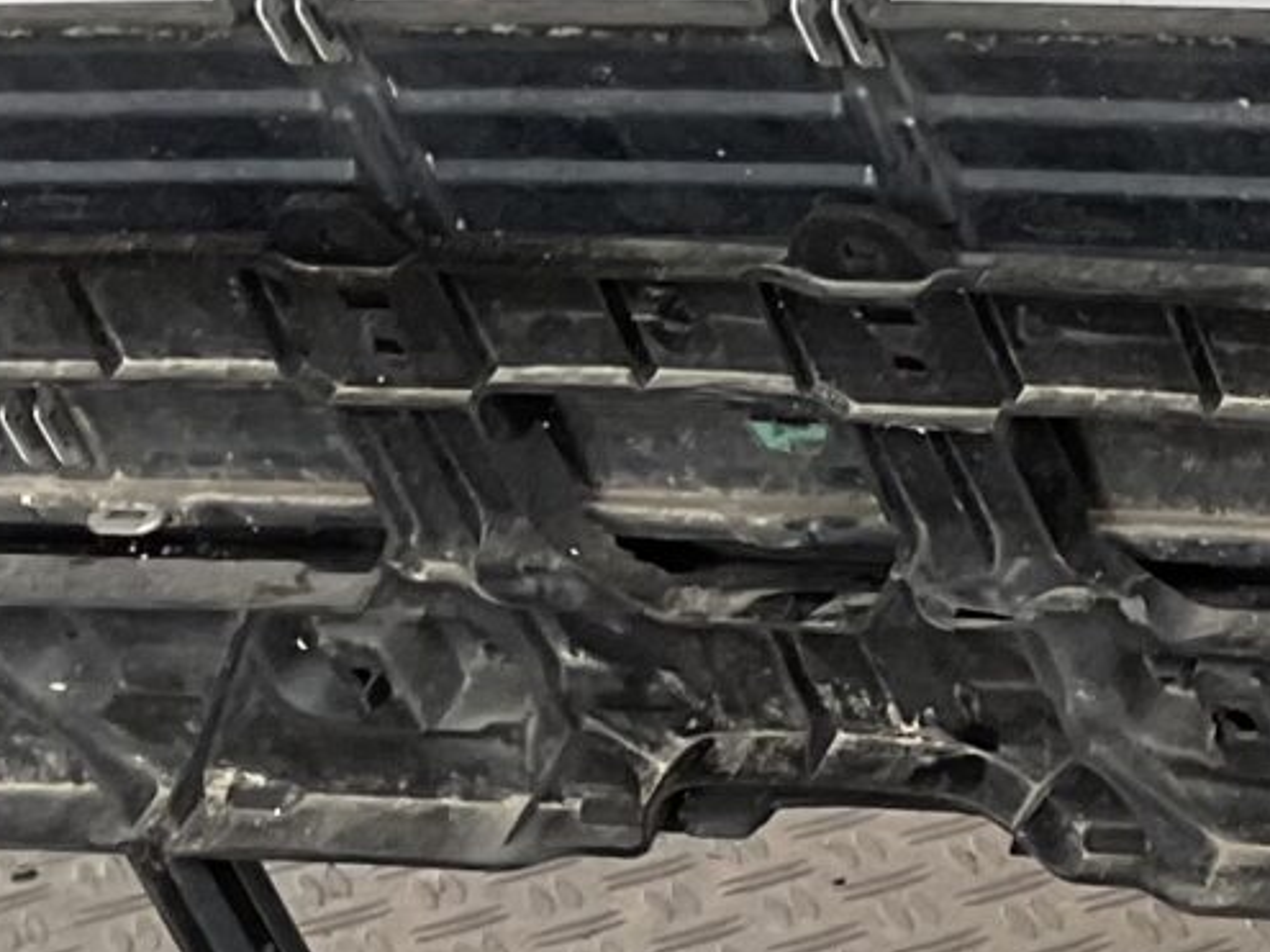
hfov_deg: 12.1
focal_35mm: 150
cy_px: 1211
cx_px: 2307
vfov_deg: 9.7
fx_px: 5502
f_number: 1.8
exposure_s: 1/120
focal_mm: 3
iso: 32
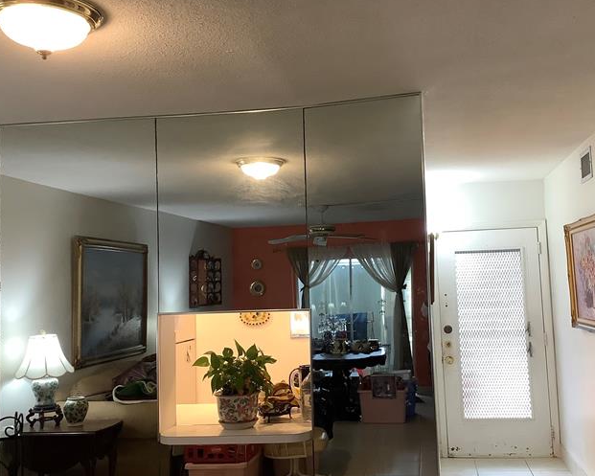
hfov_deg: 46.7
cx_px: 342
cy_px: 235
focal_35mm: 39
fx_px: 687
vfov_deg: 38.2
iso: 160
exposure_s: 1/60
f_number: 2.4
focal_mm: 3.3
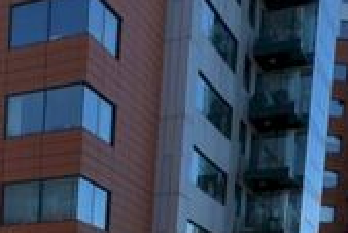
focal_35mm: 83
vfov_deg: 13.8
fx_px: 803
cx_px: -105
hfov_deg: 22.0
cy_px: 474
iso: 100
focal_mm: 20
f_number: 8
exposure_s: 1/200
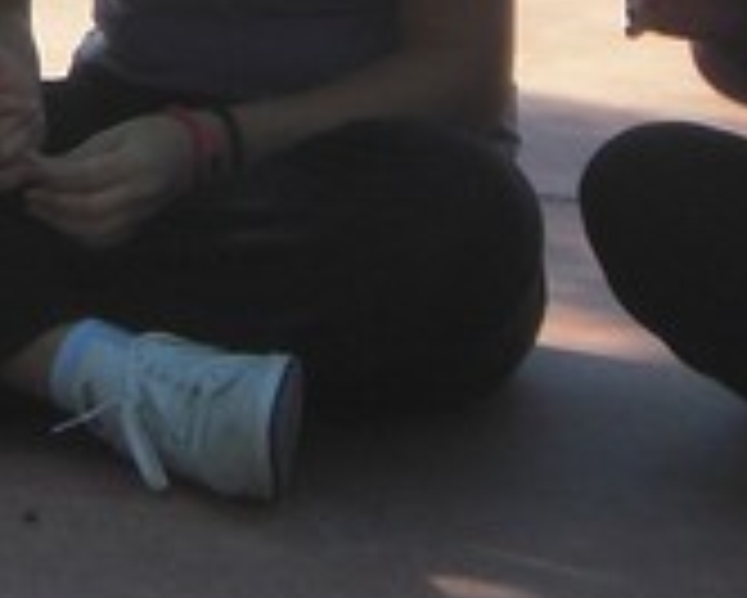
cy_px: -216
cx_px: -328
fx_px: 9070
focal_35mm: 410
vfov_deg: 3.8
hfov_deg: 4.7
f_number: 5
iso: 64
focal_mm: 14.49
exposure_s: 1/250
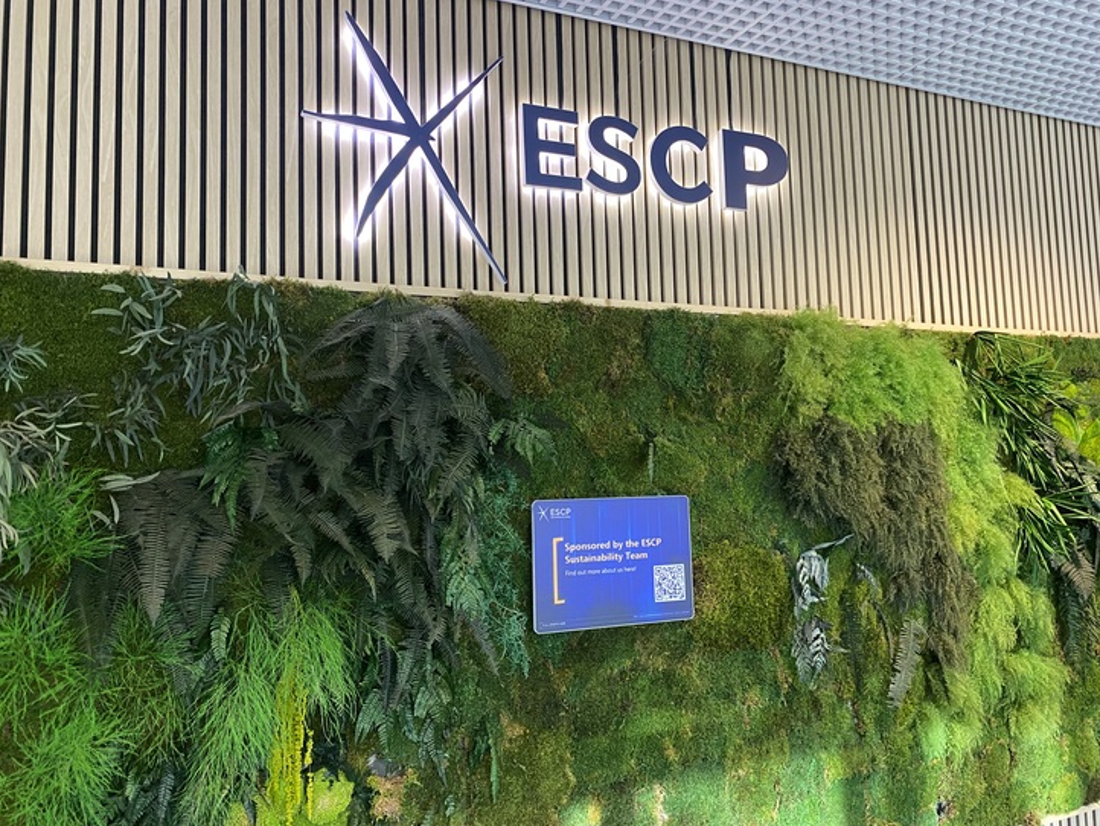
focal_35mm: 27
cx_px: 570
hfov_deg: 65.3
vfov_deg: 51.4
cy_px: 403
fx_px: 858
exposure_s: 1/60
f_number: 1.8
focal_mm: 4.25
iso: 200
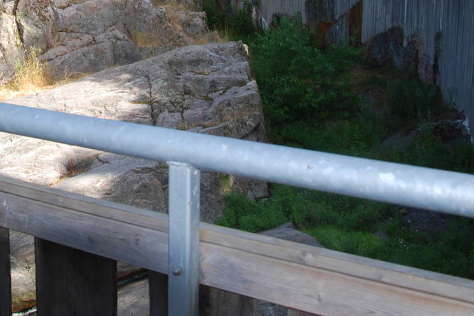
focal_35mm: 58
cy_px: 10
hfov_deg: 32.6
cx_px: 39
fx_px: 763
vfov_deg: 22.6
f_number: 5
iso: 100
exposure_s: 1/200
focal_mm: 18
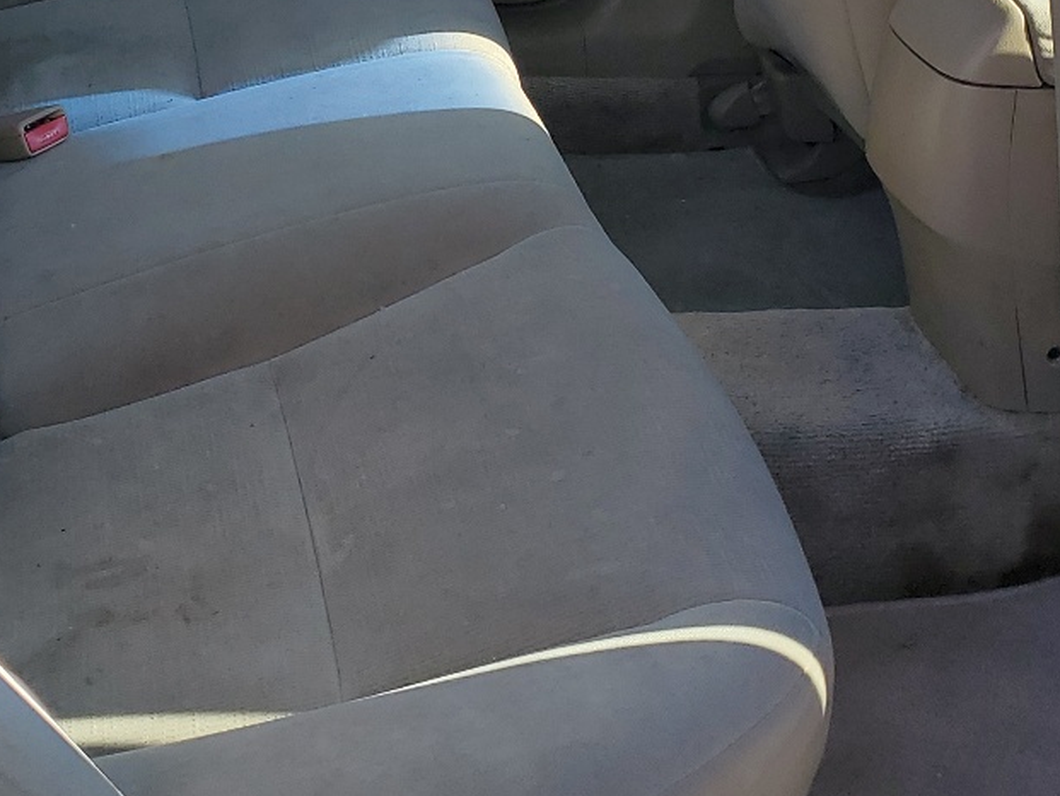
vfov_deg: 21.3
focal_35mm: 67
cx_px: 468
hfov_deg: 28.9
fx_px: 2052
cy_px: 22
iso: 50
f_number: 1.5
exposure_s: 1/833
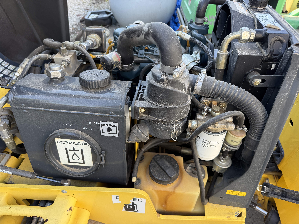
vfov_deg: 56.8
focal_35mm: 24
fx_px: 207
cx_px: 150
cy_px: 112
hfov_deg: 71.6
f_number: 1.78
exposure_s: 1/255
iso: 80
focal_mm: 6.76
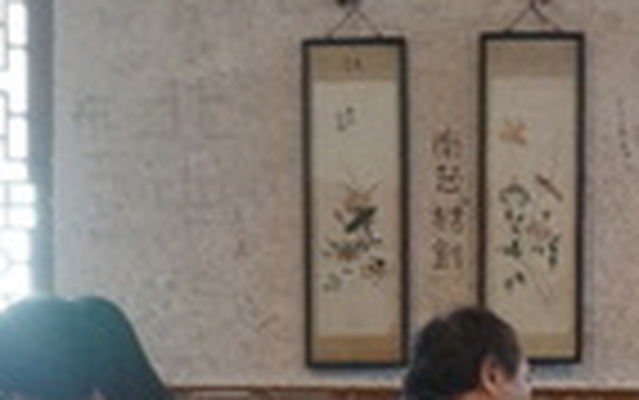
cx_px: 598
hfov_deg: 18.5
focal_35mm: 110
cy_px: 537
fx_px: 1917
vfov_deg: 11.6
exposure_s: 1/160
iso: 1600
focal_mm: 16
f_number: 4
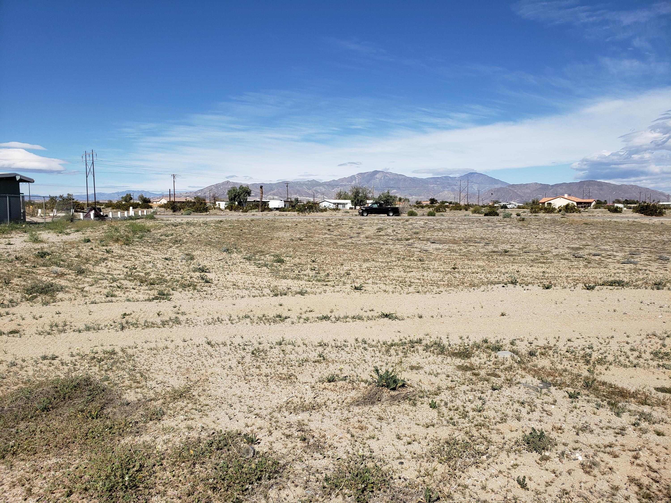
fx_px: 504
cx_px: 336
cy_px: 252
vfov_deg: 53.1
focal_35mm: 26
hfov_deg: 67.3
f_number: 2.4
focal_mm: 4.3
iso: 50
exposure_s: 1/2384
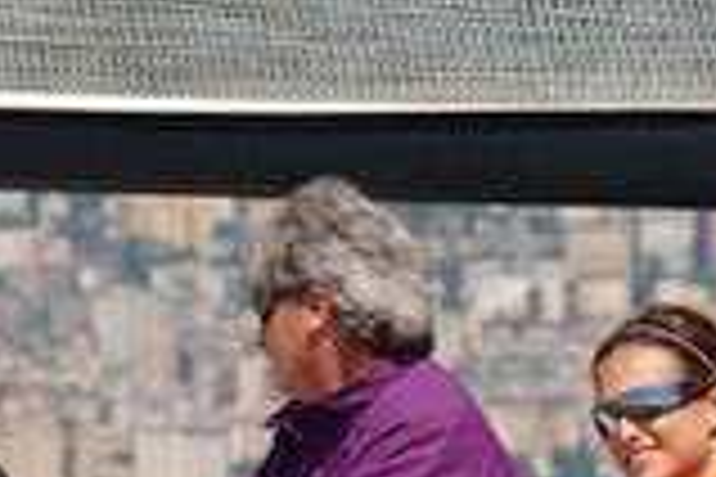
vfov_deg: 3.5
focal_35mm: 394
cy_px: 482
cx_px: 295
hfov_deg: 5.2
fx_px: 7841
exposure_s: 1/500
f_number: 5.6
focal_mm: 105
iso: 100
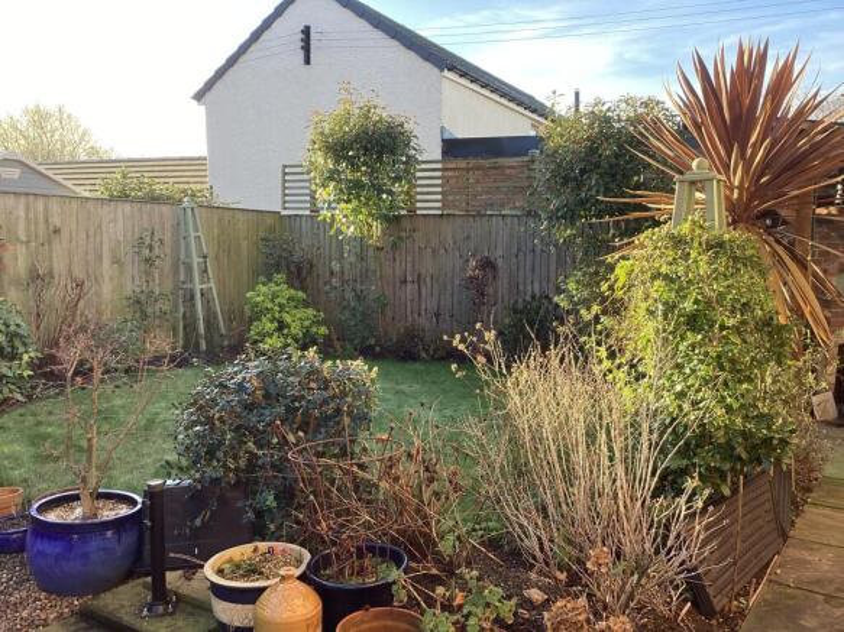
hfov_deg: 58.4
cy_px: 316
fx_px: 756
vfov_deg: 45.4
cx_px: 422
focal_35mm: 31
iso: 25
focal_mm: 3.3
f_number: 2.4
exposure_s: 1/100
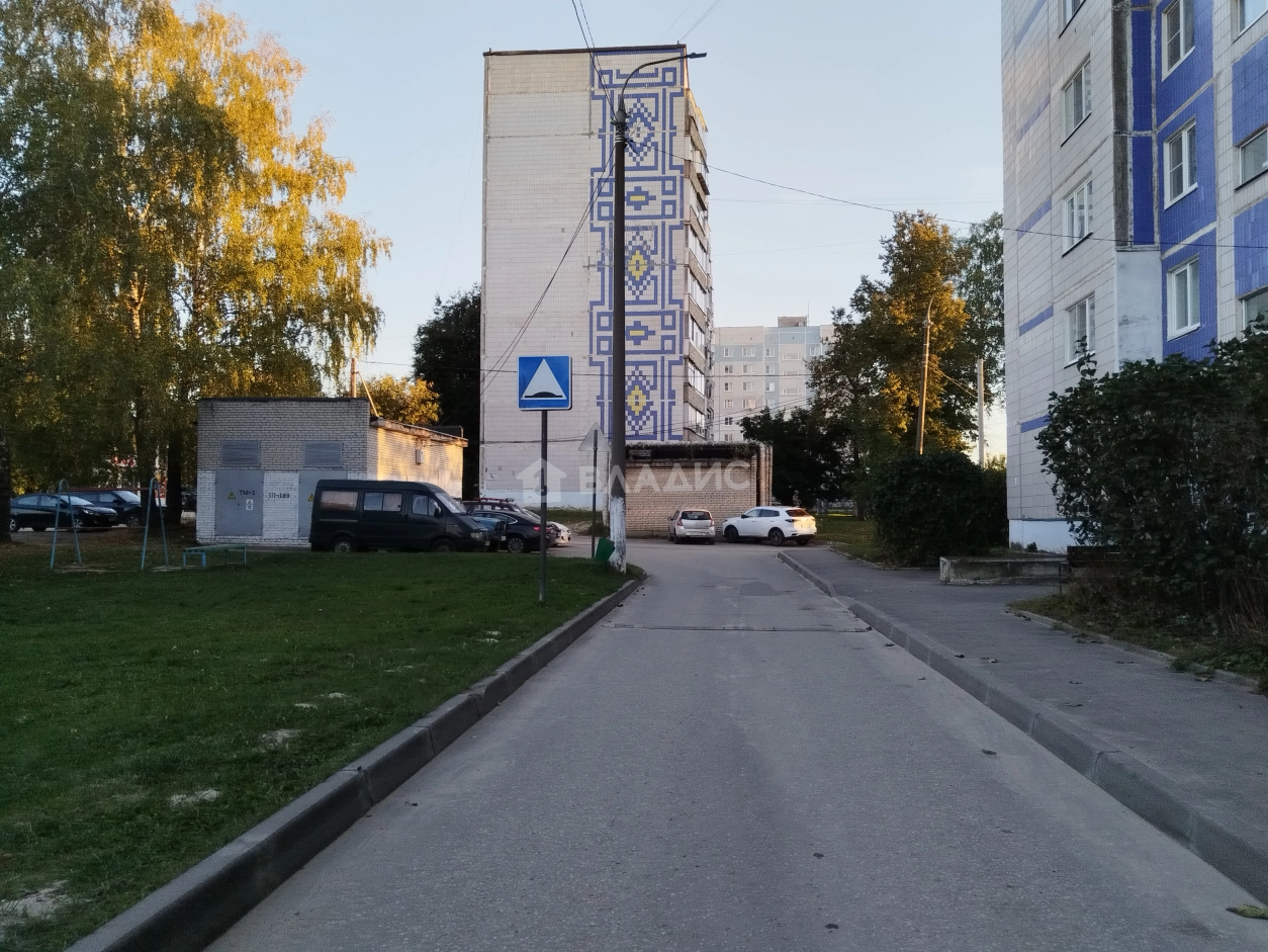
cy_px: 476
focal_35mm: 26
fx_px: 953
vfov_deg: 53.1
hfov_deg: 67.3
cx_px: 634
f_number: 1.9
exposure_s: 1/150
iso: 100
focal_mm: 4.95
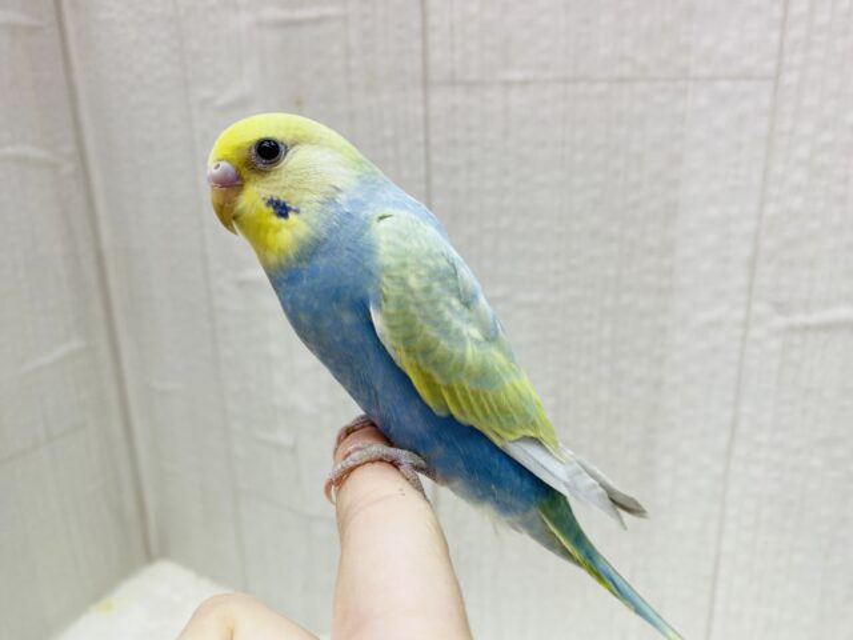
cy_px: 320
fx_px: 616
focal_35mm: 25
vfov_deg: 54.9
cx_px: 426
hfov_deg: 69.4
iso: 80
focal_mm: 4.25
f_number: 1.8
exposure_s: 1/100
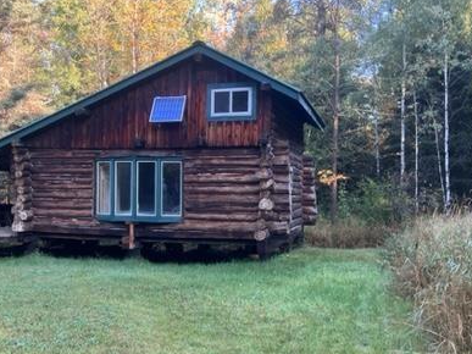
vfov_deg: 33.5
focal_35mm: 43
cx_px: 188
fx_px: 586
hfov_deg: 43.6
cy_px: 208
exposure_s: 1/163
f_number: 1.5
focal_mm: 5.7
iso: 40
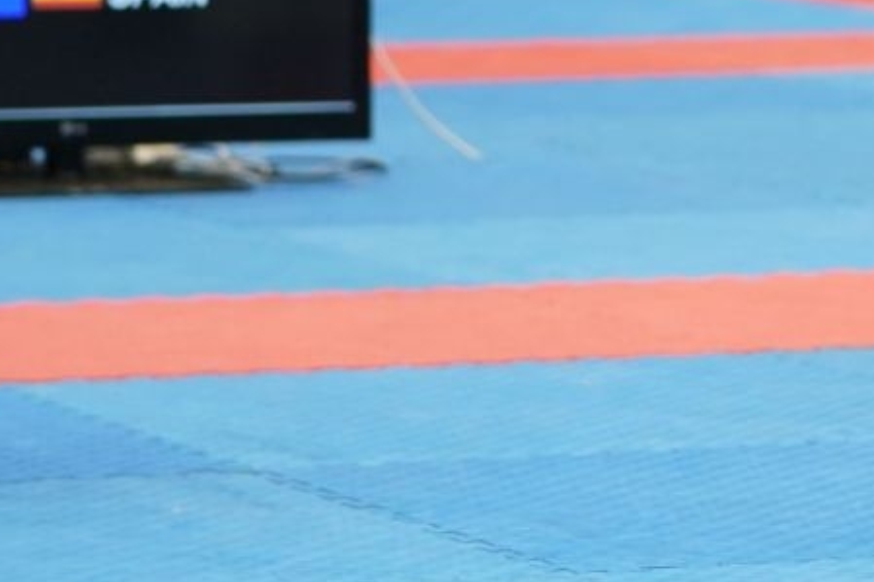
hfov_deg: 6.1
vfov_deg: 4.1
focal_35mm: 333
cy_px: -284
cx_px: 1098
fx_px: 8081
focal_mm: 83
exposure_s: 1/500
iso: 1250
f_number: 2.8
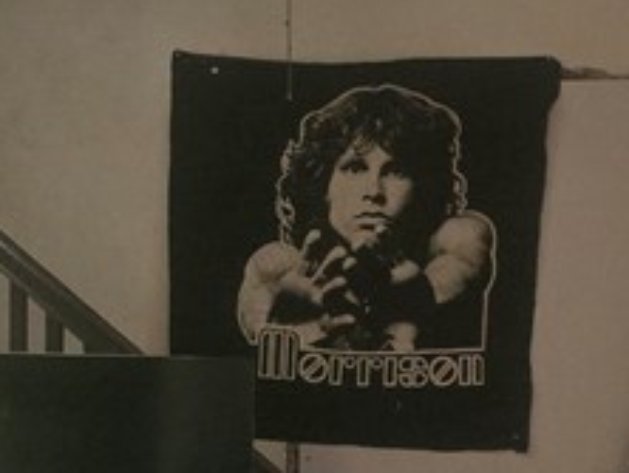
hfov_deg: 18.4
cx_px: 470
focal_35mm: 106
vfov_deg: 13.9
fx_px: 1928
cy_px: 394
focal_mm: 6.3
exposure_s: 1/120
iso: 2500
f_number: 1.7
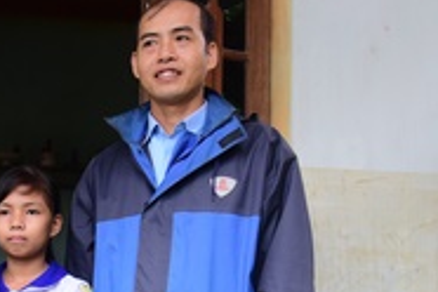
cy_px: 349
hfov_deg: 23.0
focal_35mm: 84
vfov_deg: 15.7
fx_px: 1022
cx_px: -21
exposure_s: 1/125
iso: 500
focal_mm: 24
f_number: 4
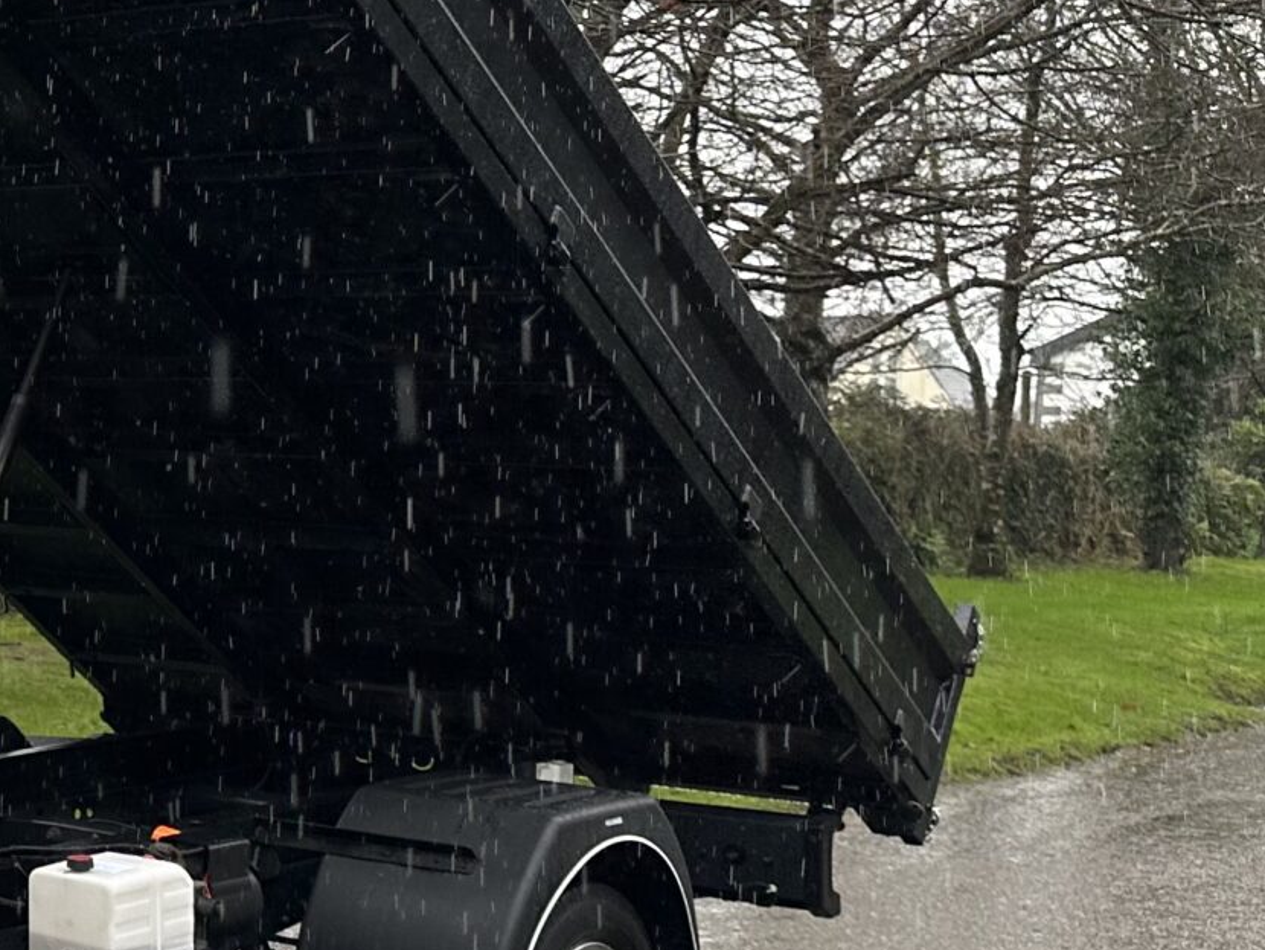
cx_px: -587
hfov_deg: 22.2
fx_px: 2705
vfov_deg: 19.9
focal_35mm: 74
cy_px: 435
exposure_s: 1/429
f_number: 1.78
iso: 80
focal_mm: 6.86
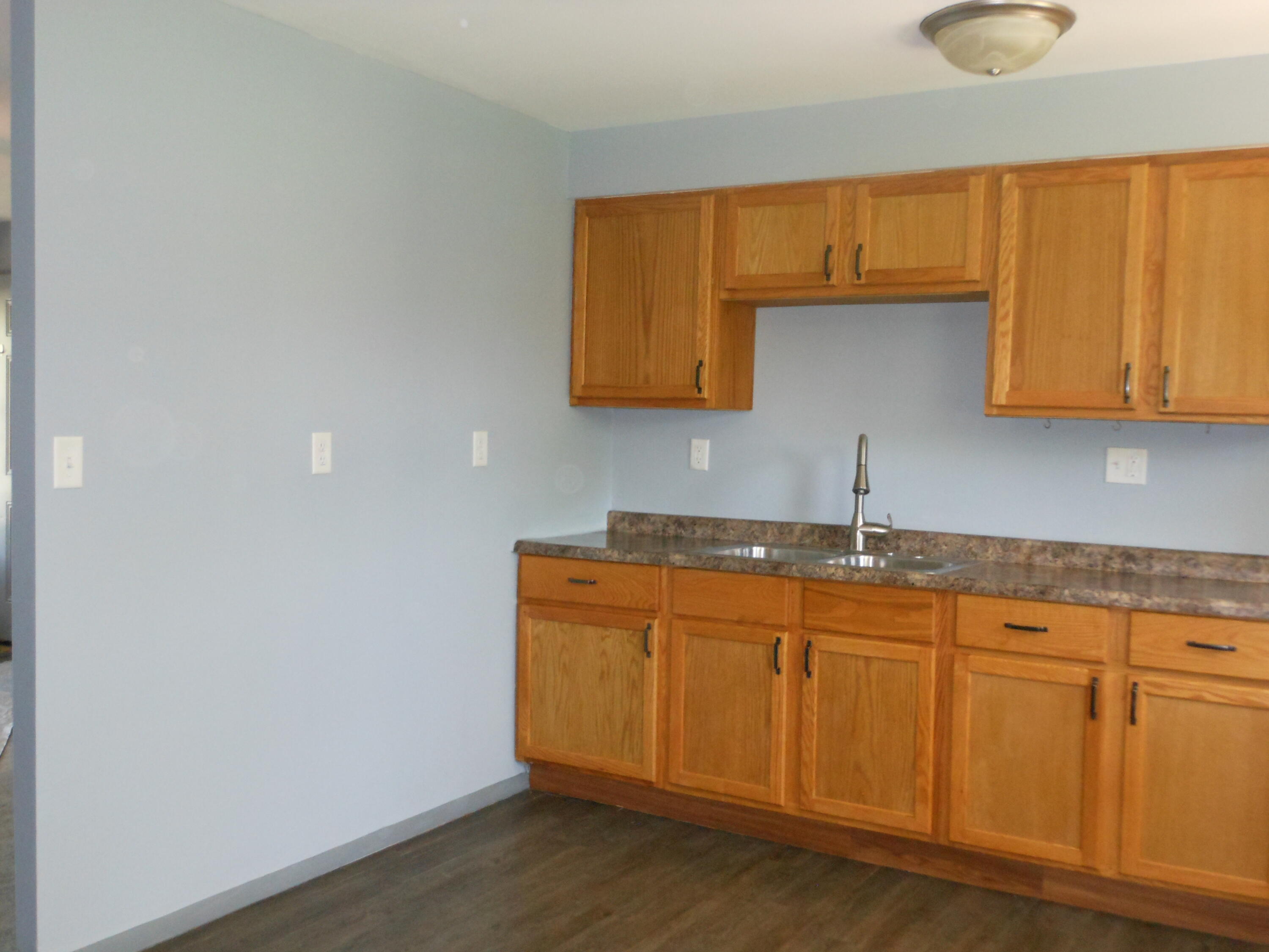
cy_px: 476
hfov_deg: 55.4
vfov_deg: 42.9
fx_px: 1210
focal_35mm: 33
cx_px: 634
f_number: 4
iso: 400
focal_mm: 5.9
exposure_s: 1/25
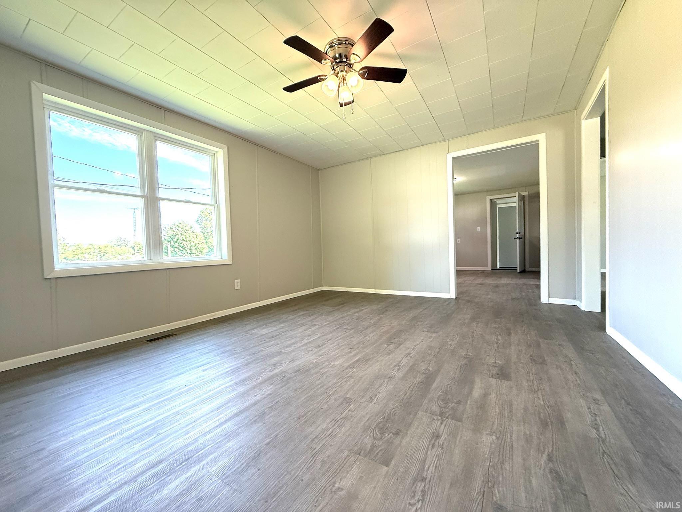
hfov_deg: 102.1
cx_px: 341
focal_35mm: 14
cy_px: 256
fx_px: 276
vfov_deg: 85.7
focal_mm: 2.22
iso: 250
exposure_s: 1/120
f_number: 2.2
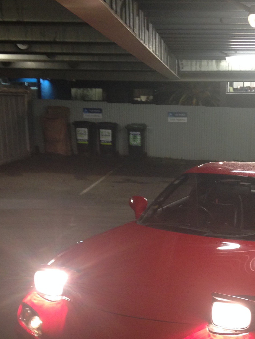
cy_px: 243
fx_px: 589
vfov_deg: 31.7
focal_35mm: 60
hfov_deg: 24.2
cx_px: 183
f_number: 2.4
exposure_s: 1/20
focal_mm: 4.12
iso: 125
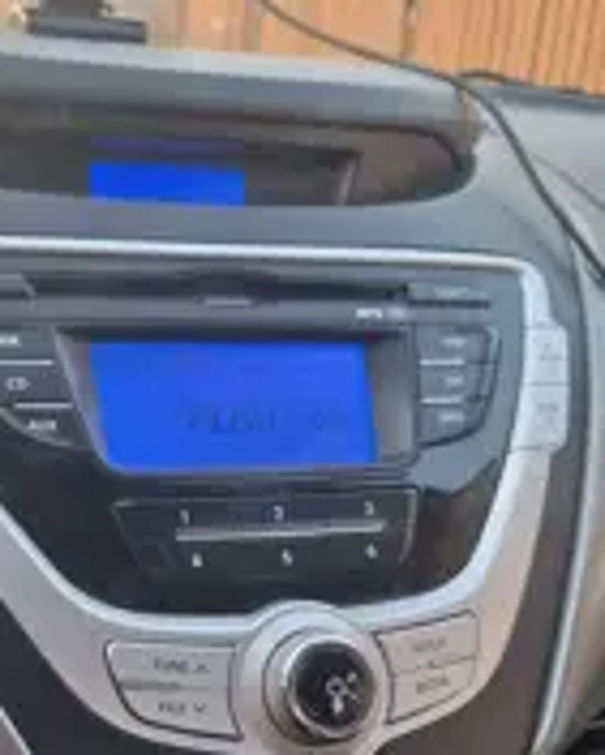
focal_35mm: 51
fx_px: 1140
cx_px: 99
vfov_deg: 35.5
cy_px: 601
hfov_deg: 28.9
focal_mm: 5.54
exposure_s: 1/100
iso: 100
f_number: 1.8
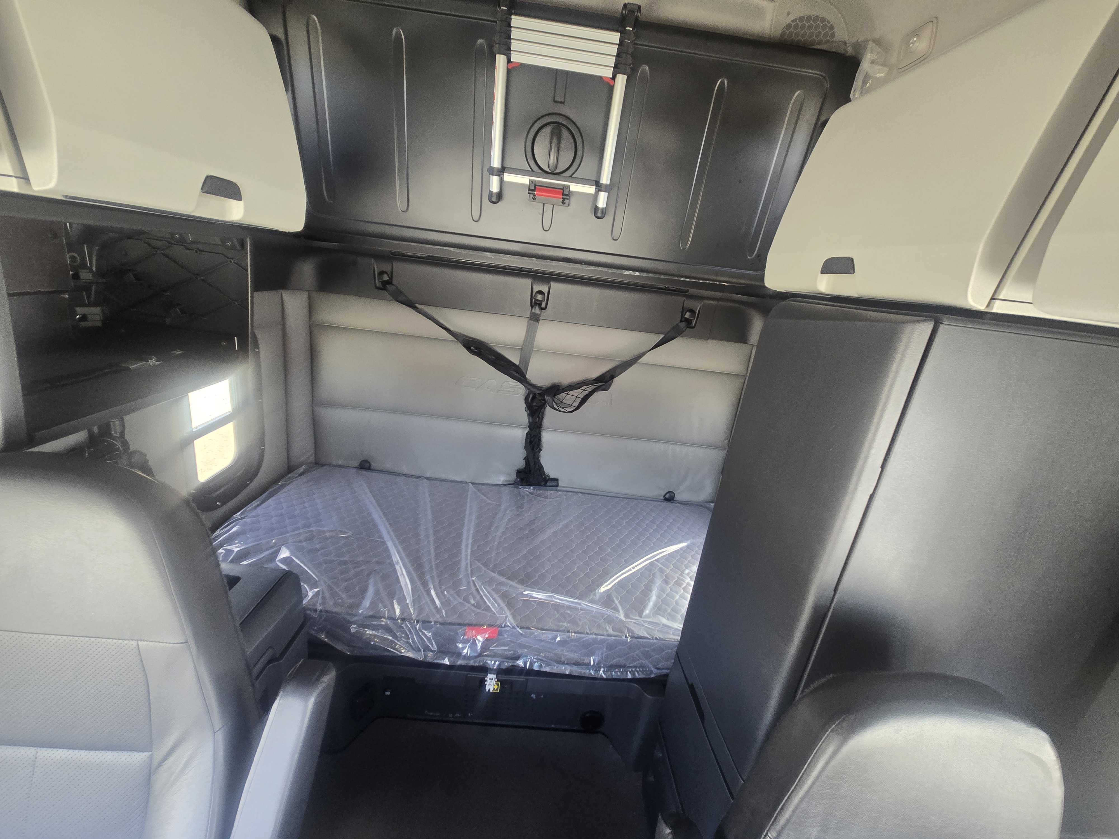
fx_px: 420
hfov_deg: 106.2
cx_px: 560
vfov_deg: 89.9
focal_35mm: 13
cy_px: 420
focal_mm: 2.2
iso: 320
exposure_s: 1/50
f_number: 2.2
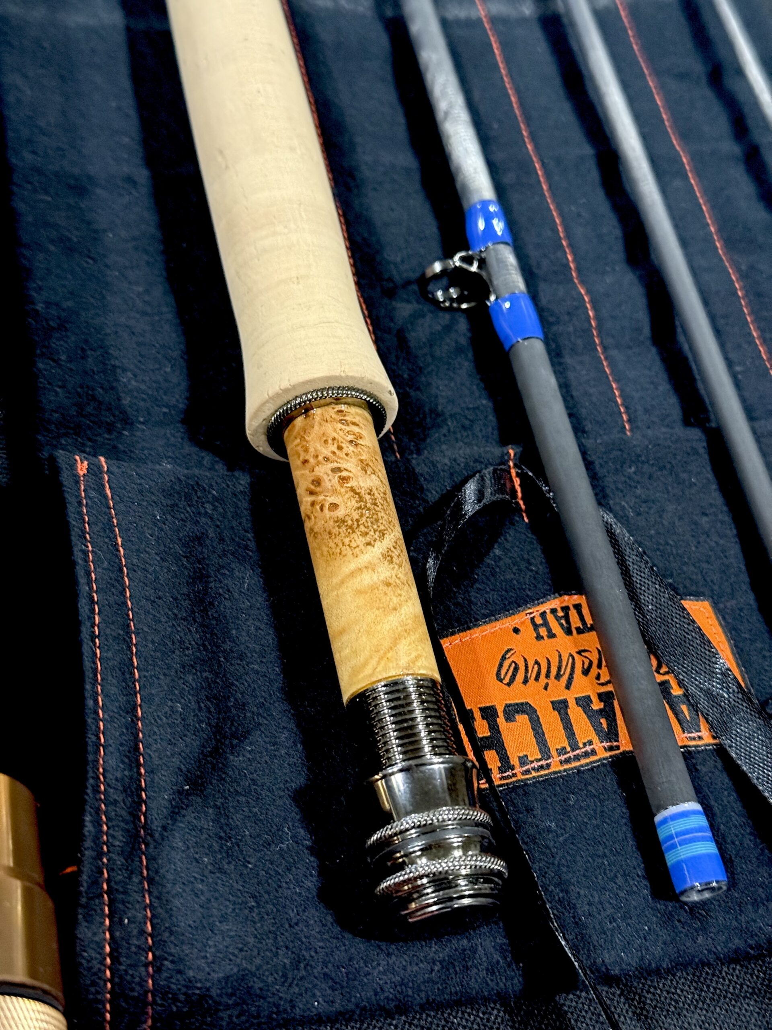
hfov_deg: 30.3
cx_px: 386
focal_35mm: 48
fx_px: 1427
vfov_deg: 39.7
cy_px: 515
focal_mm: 6.76
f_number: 1.78
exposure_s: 1/30
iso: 640
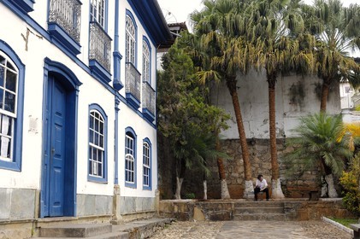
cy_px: 120
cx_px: 180
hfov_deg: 42.4
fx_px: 465
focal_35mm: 46
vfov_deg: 28.9
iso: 100
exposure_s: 1/125
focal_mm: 31
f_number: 7.1
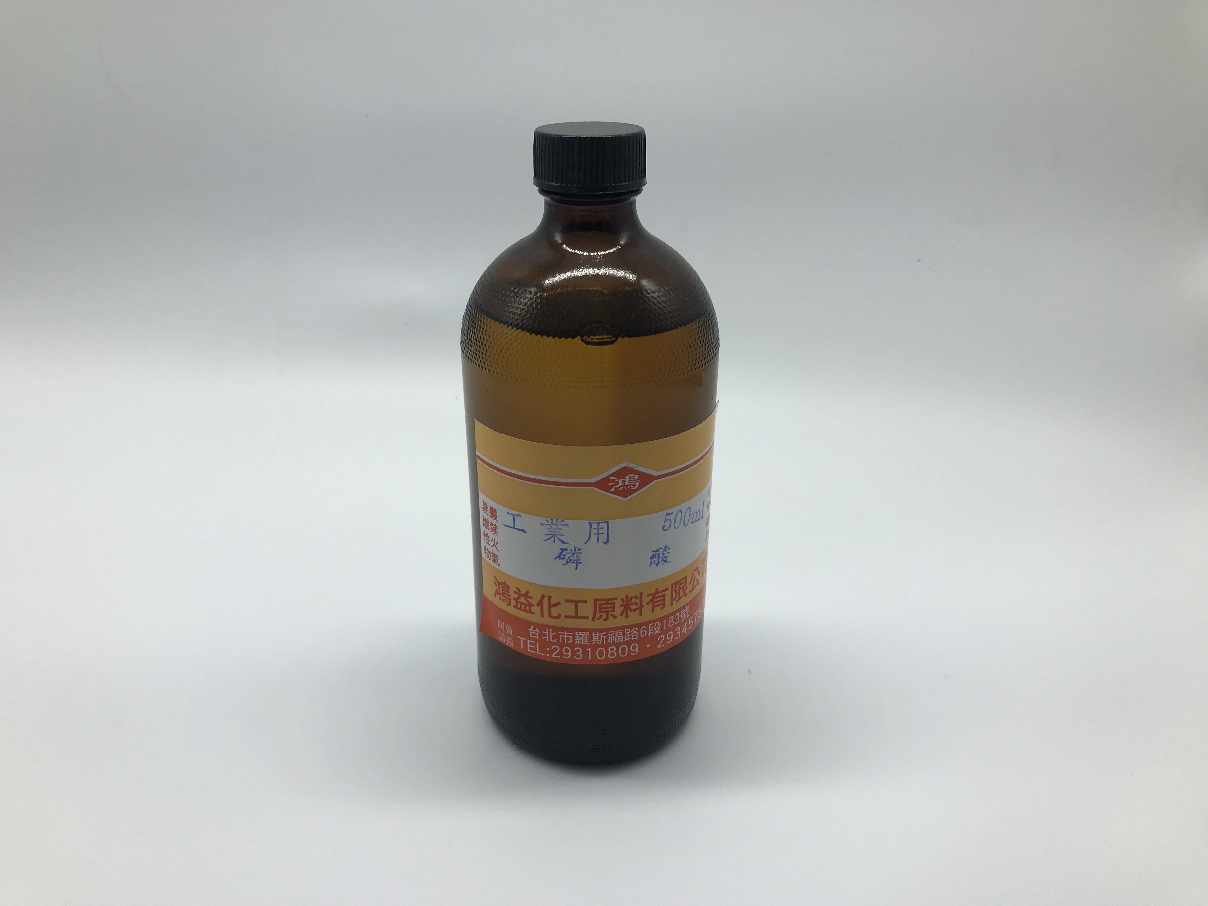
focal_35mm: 28
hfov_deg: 63.4
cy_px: 453
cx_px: 604
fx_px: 977
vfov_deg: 49.7
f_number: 1.8
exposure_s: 1/439
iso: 20
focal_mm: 3.99
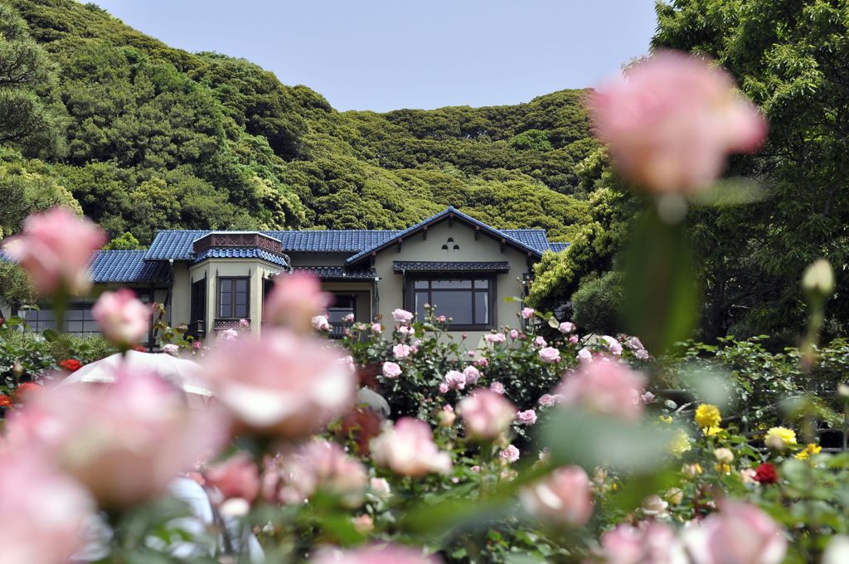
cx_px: 424
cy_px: 282
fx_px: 1766
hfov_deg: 27.0
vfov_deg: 18.1
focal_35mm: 75
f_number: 4
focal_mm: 50
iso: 200
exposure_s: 1/200
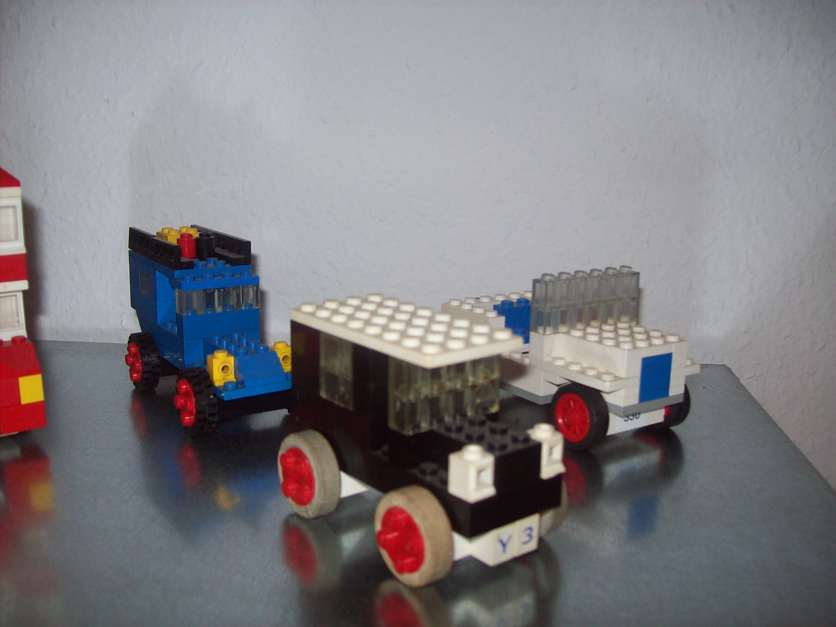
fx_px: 869
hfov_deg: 51.4
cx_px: 418
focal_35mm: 36
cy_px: 314
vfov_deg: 39.7
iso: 80
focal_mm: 6
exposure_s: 1/64
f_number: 2.7
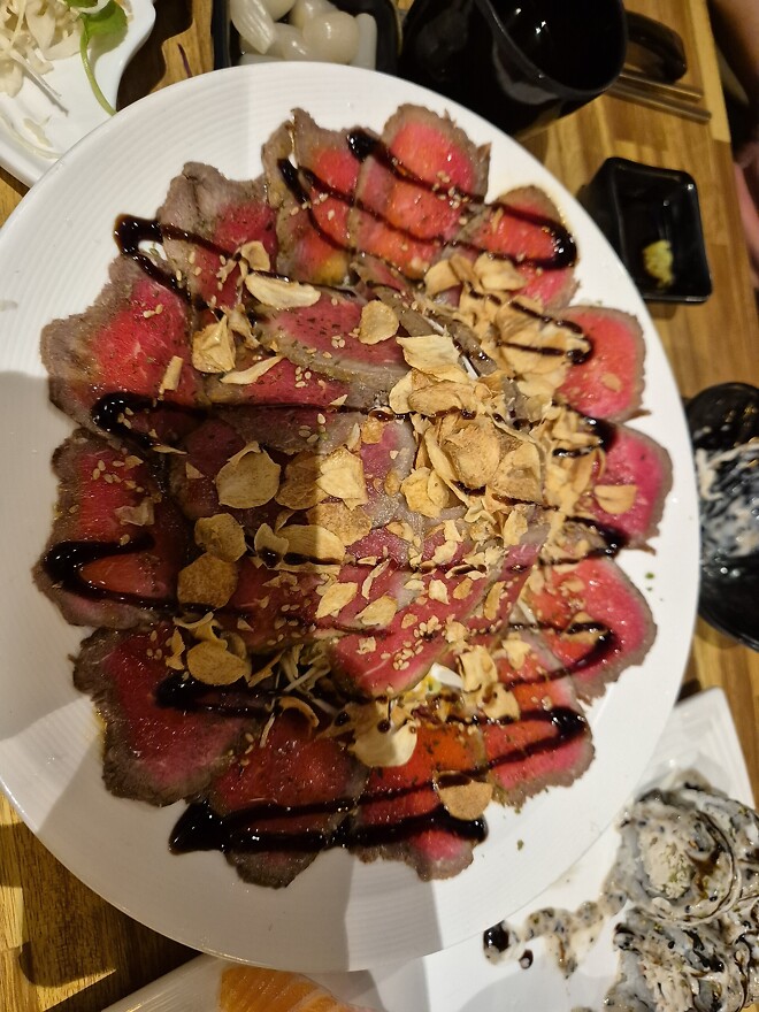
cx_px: 380
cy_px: 506
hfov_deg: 58.9
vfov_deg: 73.9
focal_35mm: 23
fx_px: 672
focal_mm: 5.4
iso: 800
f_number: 1.8
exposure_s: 1/120
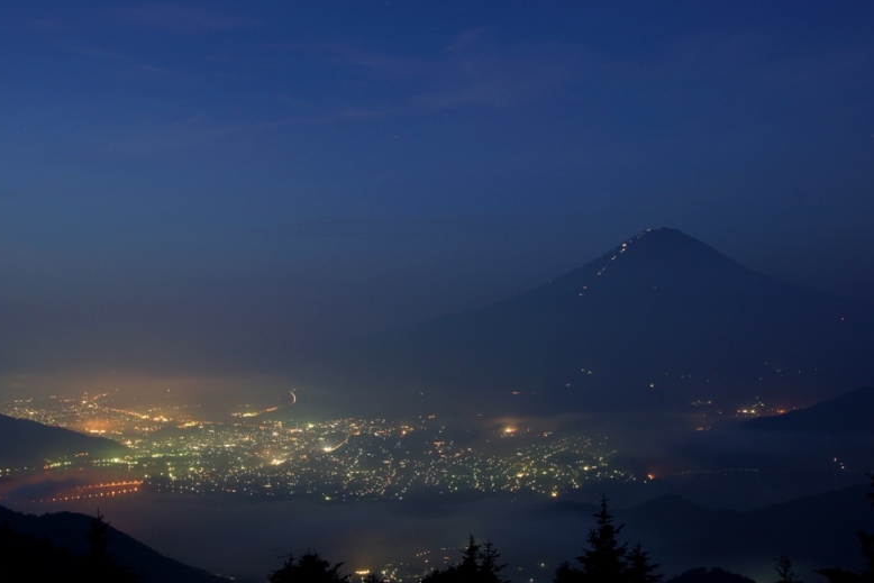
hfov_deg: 51.9
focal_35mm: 37
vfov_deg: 36.0
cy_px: 289
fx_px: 898
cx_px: 439
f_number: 8
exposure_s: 120
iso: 200
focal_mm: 24
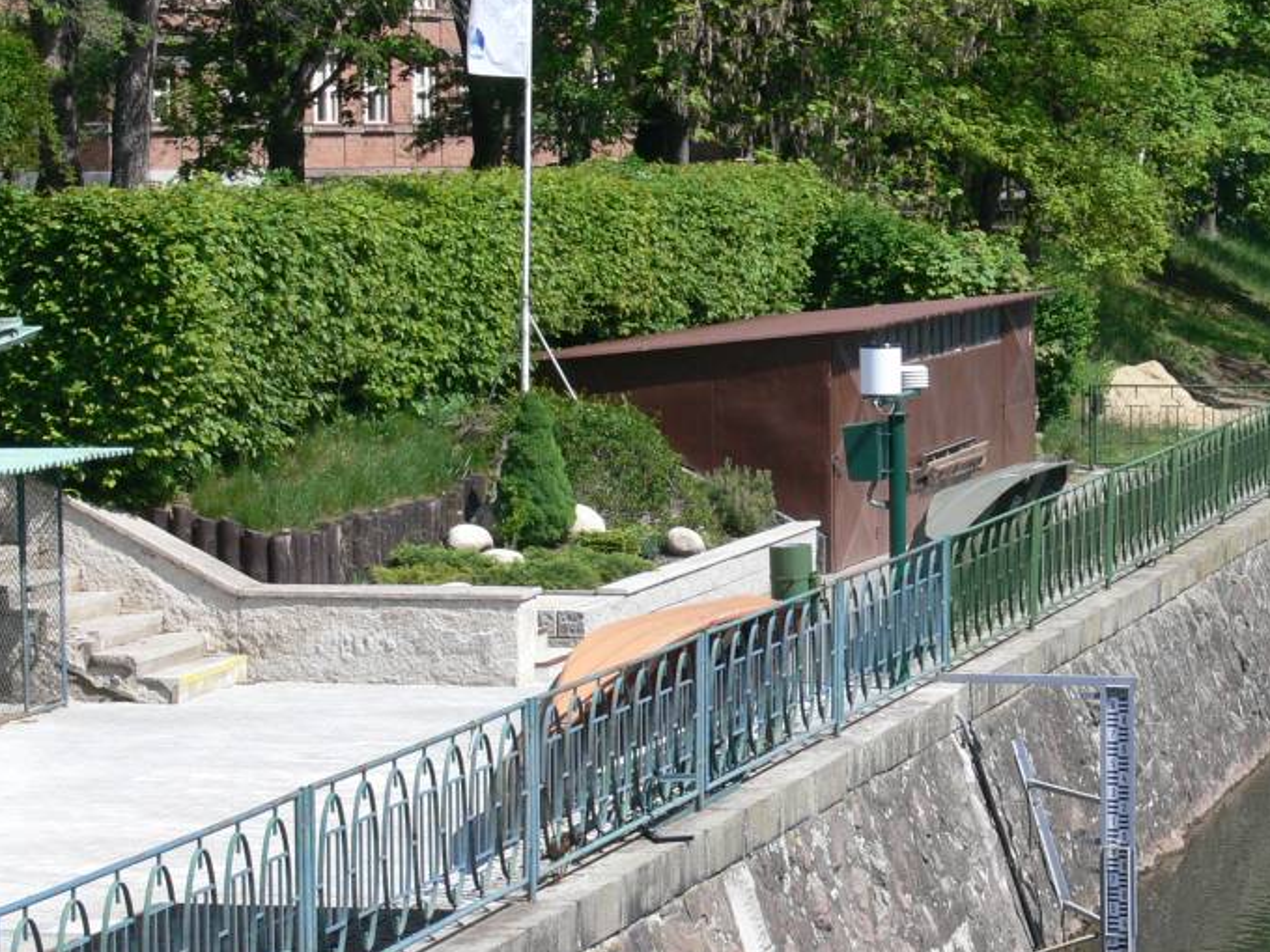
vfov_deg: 12.2
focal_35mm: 121
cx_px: 945
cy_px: 333
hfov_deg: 16.2
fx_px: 4439
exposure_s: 1/400
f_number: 5.6
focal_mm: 13.4
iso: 100
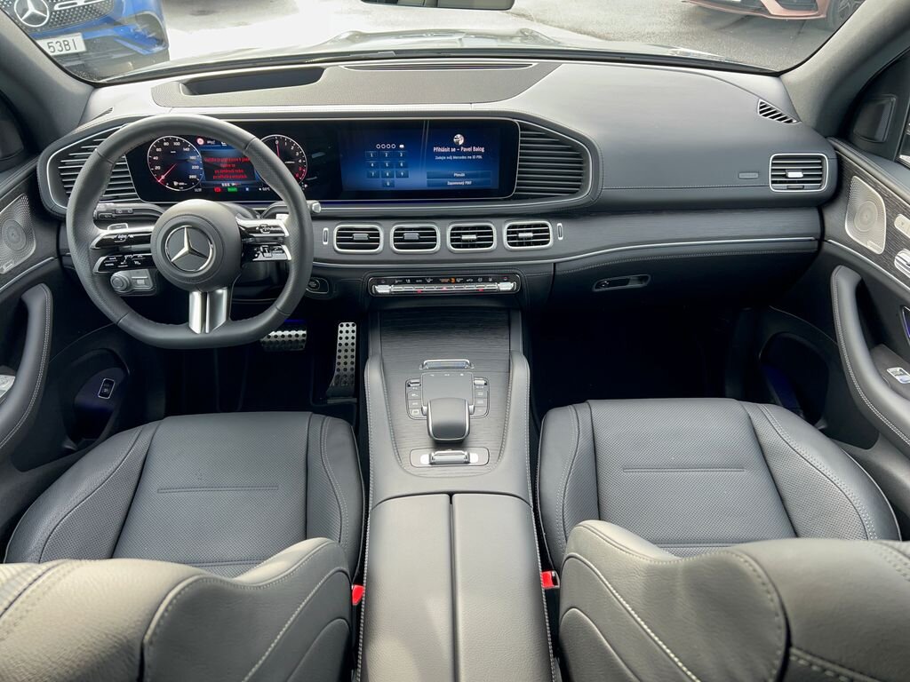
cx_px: 455
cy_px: 341
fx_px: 683
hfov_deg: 67.3
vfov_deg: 53.1
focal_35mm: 26
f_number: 1.5
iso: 40
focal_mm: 5.7
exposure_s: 1/58
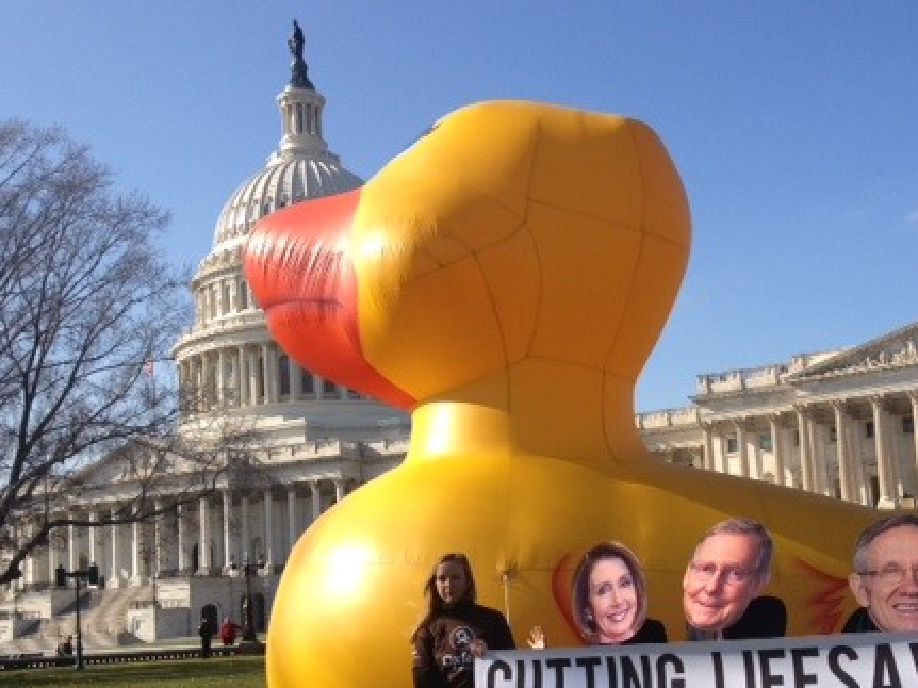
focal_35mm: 52
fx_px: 1379
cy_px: 488
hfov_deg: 36.7
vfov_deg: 27.7
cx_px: 545
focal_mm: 4.28
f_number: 2.4
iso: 64
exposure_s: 1/1453
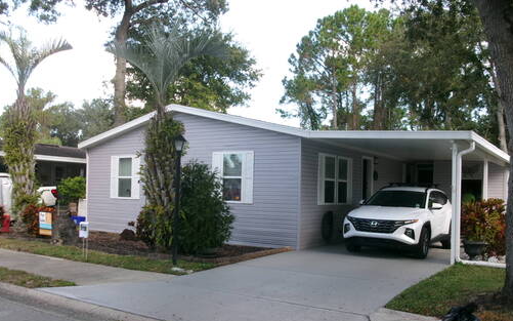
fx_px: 545
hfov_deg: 50.4
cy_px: 189
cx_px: 255
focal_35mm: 39
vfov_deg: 32.7
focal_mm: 6.4
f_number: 4.5
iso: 100
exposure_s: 1/125
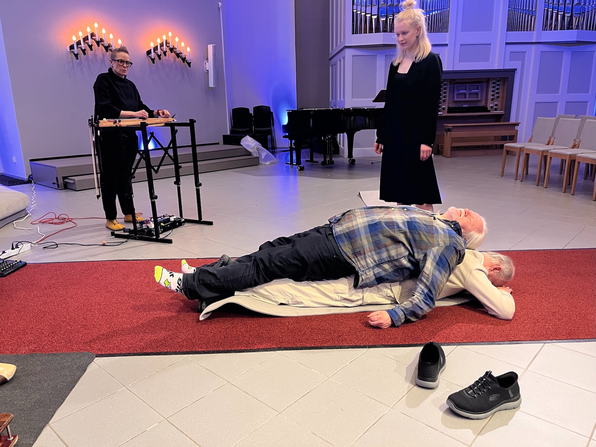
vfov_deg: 53.1
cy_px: 224
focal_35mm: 26
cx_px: 298
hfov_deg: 67.3
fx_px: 448
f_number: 1.6
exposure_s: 1/60
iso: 250
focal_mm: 5.1
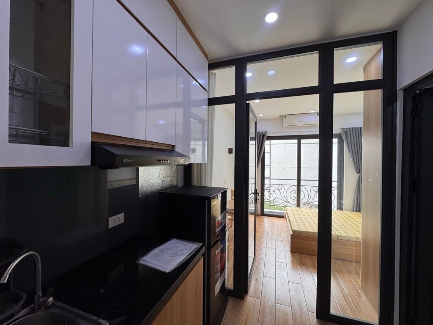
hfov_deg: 102.1
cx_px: 216
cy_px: 162
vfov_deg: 85.7
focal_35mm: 14
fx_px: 175
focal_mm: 2.22
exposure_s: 1/99
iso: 64
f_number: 2.2
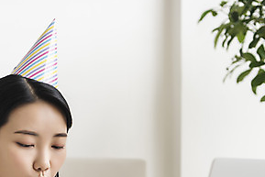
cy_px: 171
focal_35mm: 114
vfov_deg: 11.9
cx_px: 150
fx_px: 840
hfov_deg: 17.9
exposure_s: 1/200
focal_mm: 55
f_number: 3.5
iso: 200
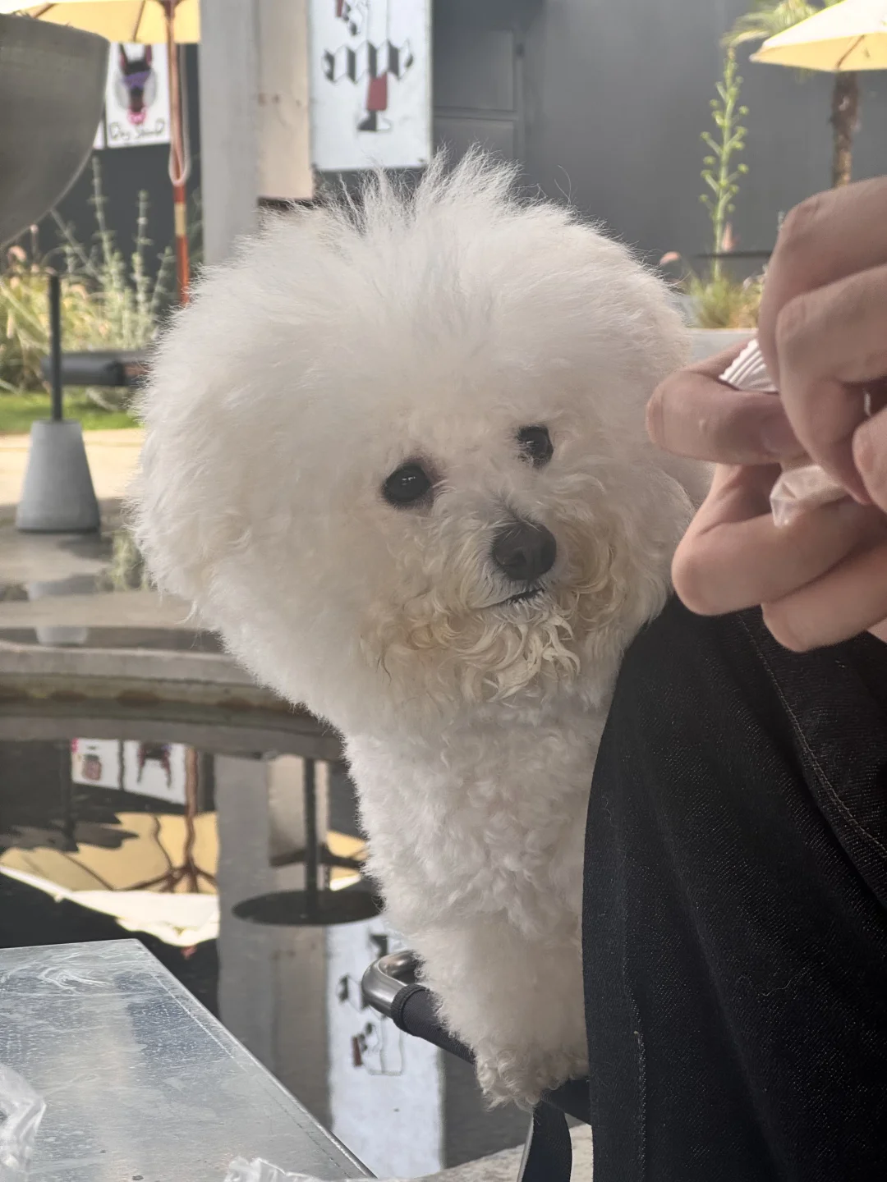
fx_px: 2631
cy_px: 591
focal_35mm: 77
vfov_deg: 25.3
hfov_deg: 19.1
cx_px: 444
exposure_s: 1/99
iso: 32
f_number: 2.8
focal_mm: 9
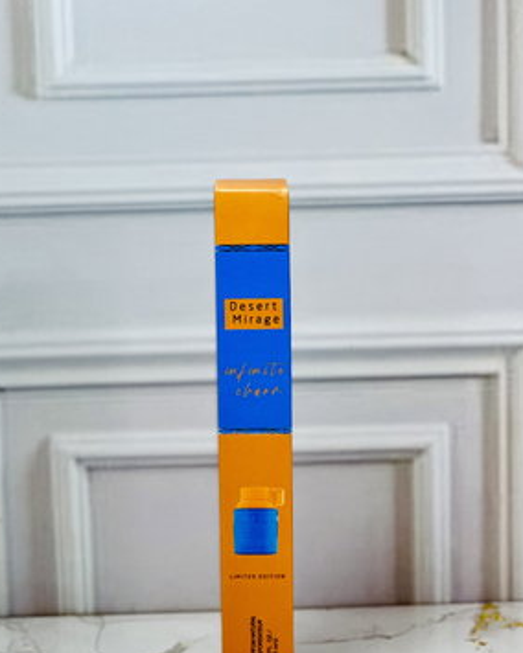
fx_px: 2186
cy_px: 444
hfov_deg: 13.6
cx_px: 252
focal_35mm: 113
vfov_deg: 17.0
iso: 125
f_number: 2.8
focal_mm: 9
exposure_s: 1/100
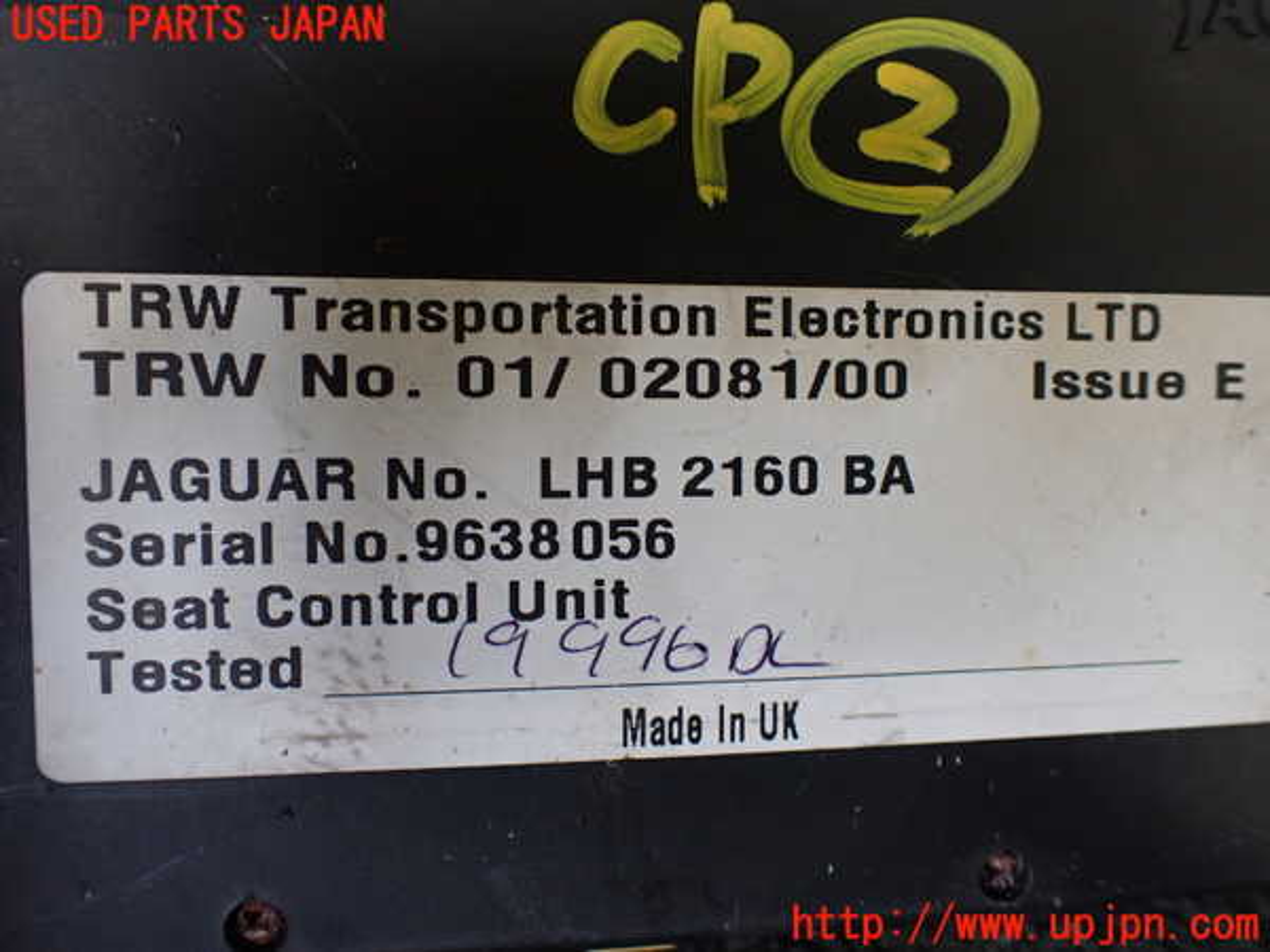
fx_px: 1101
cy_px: 476
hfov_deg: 60.0
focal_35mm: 30
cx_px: 635
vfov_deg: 46.8
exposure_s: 1/125
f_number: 2.3
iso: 320
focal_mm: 5.4
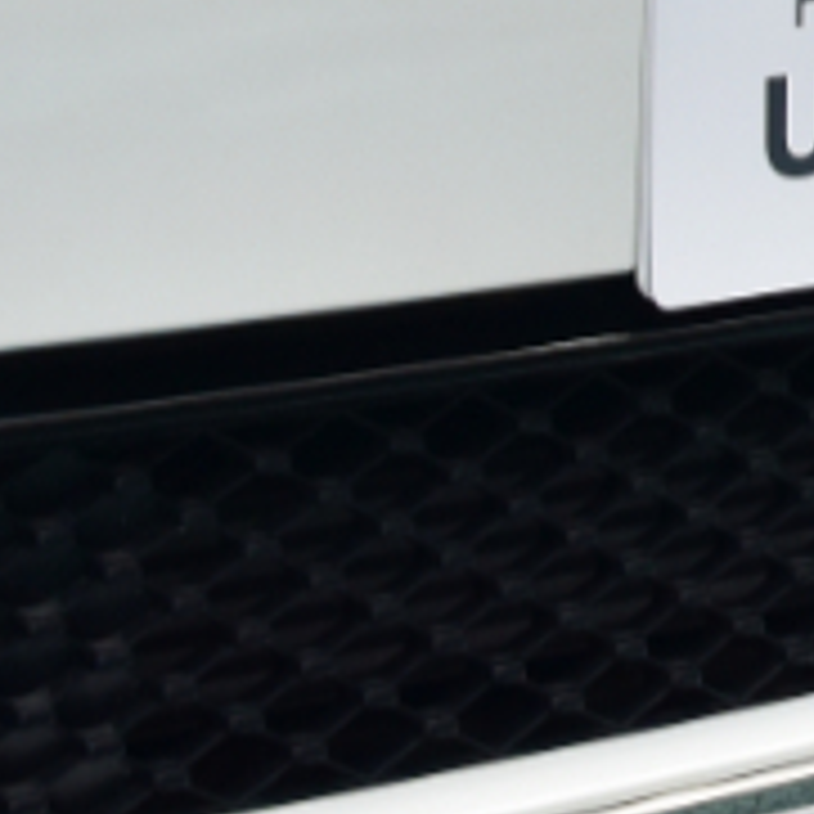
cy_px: -792
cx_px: 1745
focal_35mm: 217
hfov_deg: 7.7
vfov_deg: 7.7
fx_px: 5773
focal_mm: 24
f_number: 9
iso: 180
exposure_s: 1/100
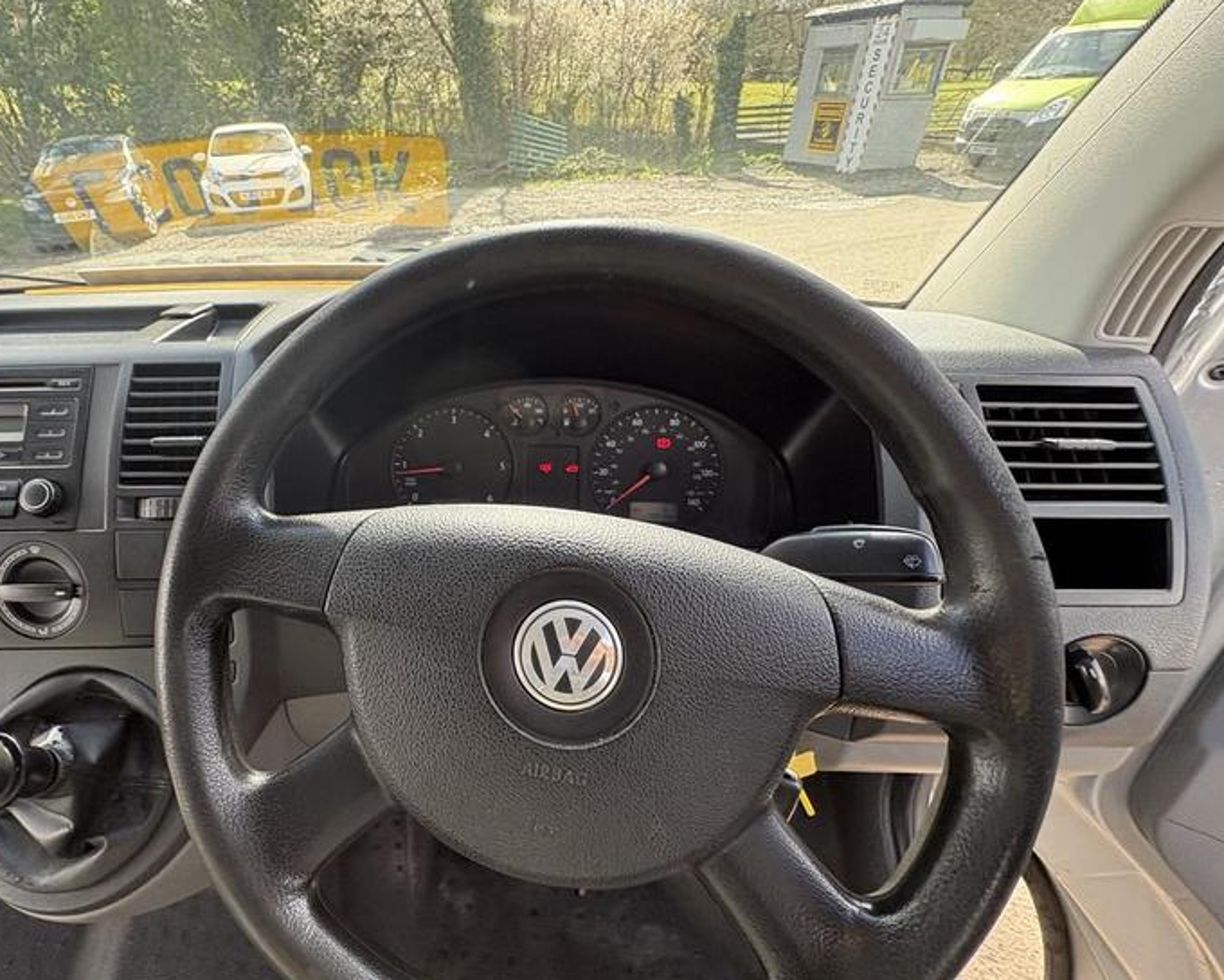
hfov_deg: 84.8
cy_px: 512
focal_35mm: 18
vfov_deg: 73.8
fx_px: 652
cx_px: 464
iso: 125
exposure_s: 1/128
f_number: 2.2
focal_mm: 2.22
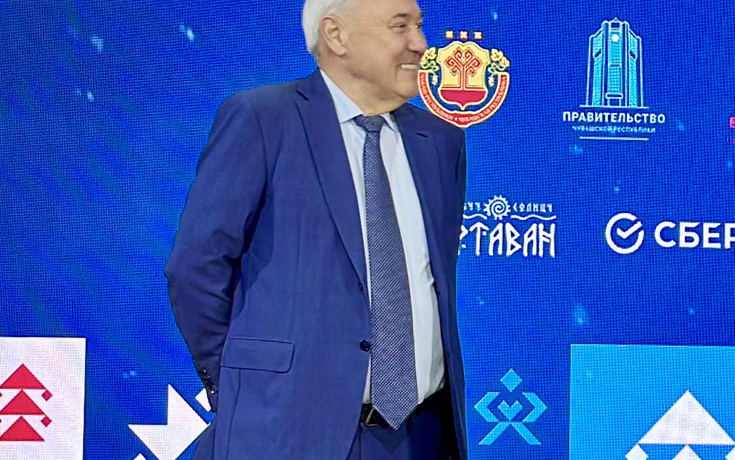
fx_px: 3686
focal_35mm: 184
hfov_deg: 11.2
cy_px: 189
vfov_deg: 7.1
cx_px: 805
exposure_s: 1/100
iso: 100
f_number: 1.78
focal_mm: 6.86
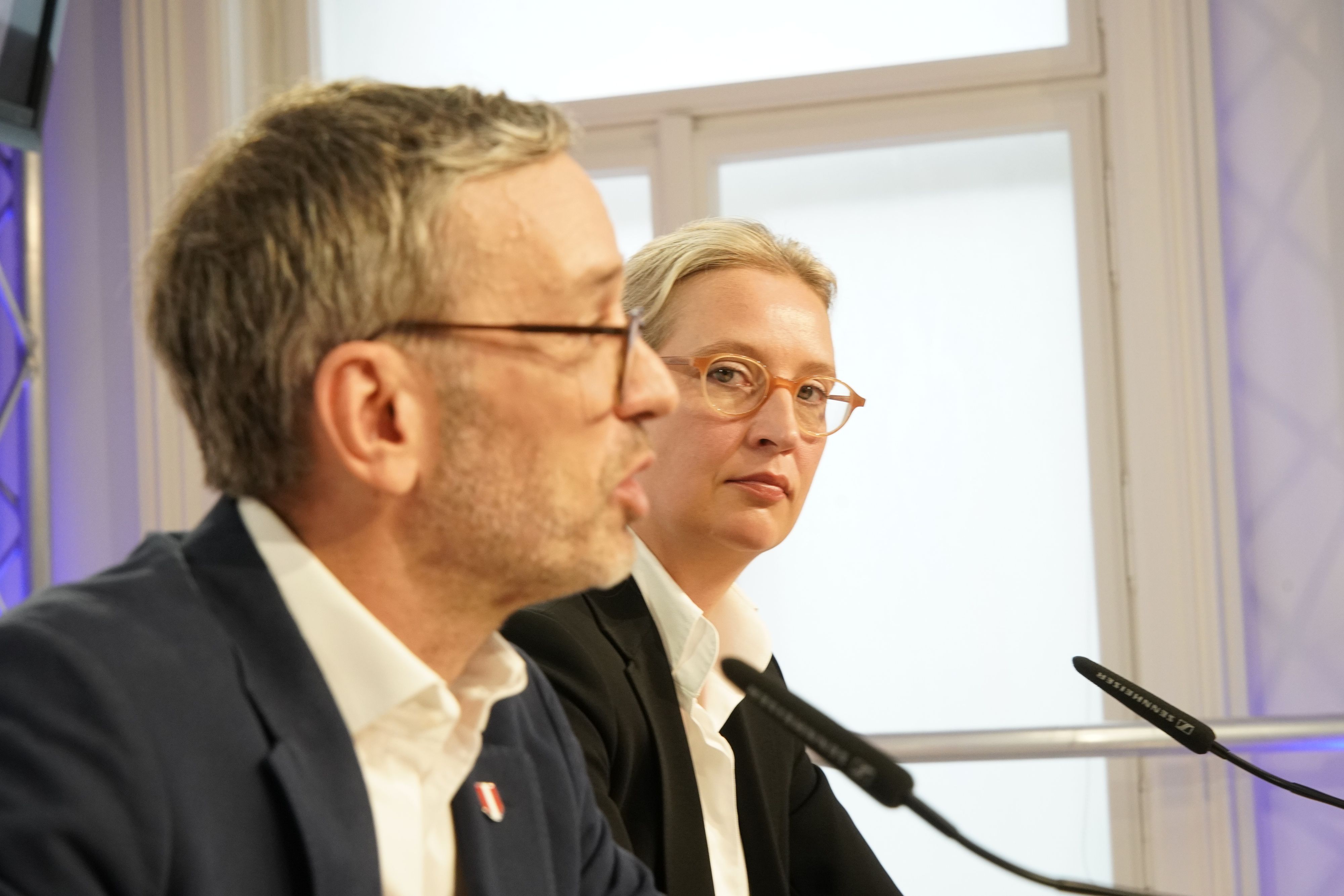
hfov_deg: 21.9
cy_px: 448
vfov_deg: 14.7
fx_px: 3472
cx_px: 672
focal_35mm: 93
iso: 3200
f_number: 9
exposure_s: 1/250
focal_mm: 93
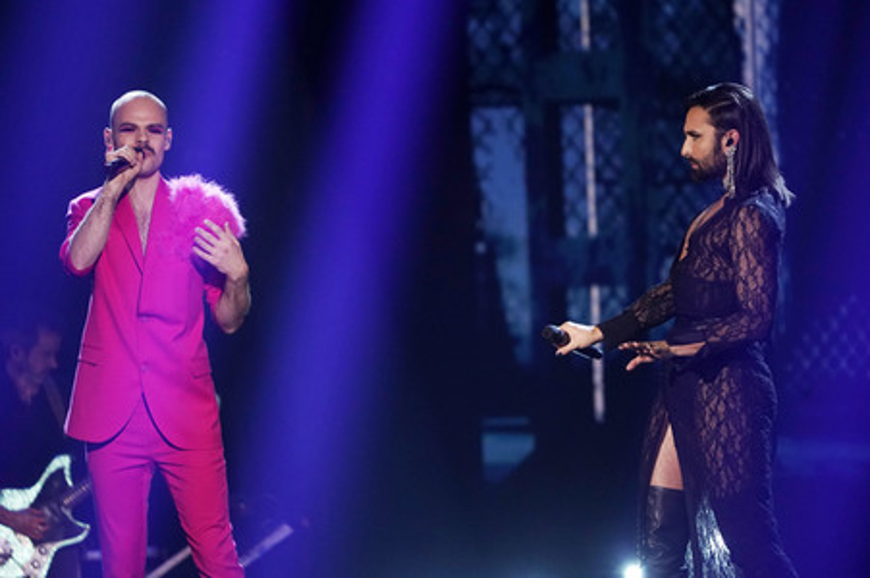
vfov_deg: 3.4
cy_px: 289
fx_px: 9659
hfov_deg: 5.2
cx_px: 435
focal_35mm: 400
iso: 4000
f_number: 6.3
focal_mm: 400
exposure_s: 1/160
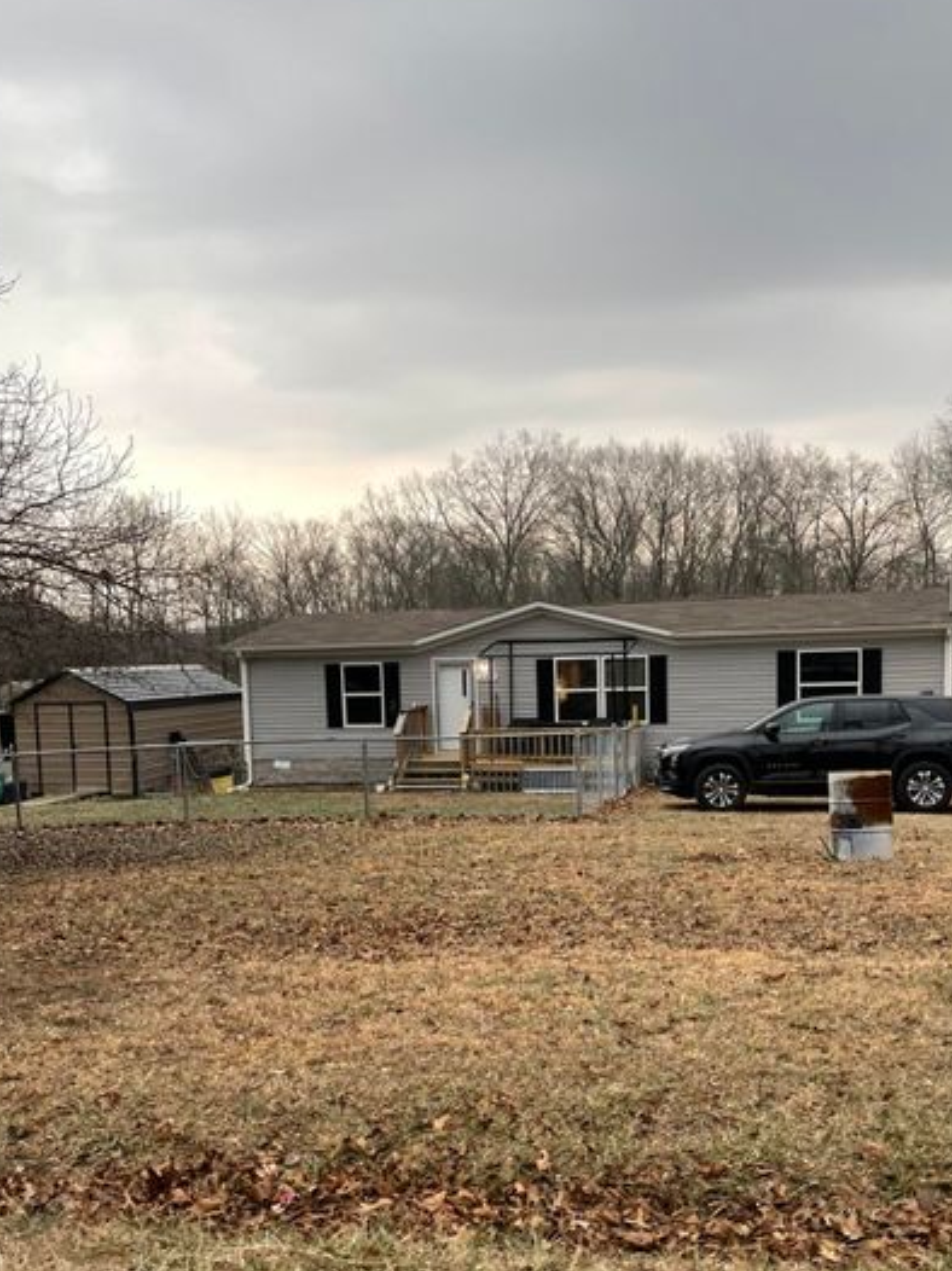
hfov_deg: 42.9
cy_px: 770
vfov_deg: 54.9
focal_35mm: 33
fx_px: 1211
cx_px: 452
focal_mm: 4.2
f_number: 1.6
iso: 32
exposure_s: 1/182
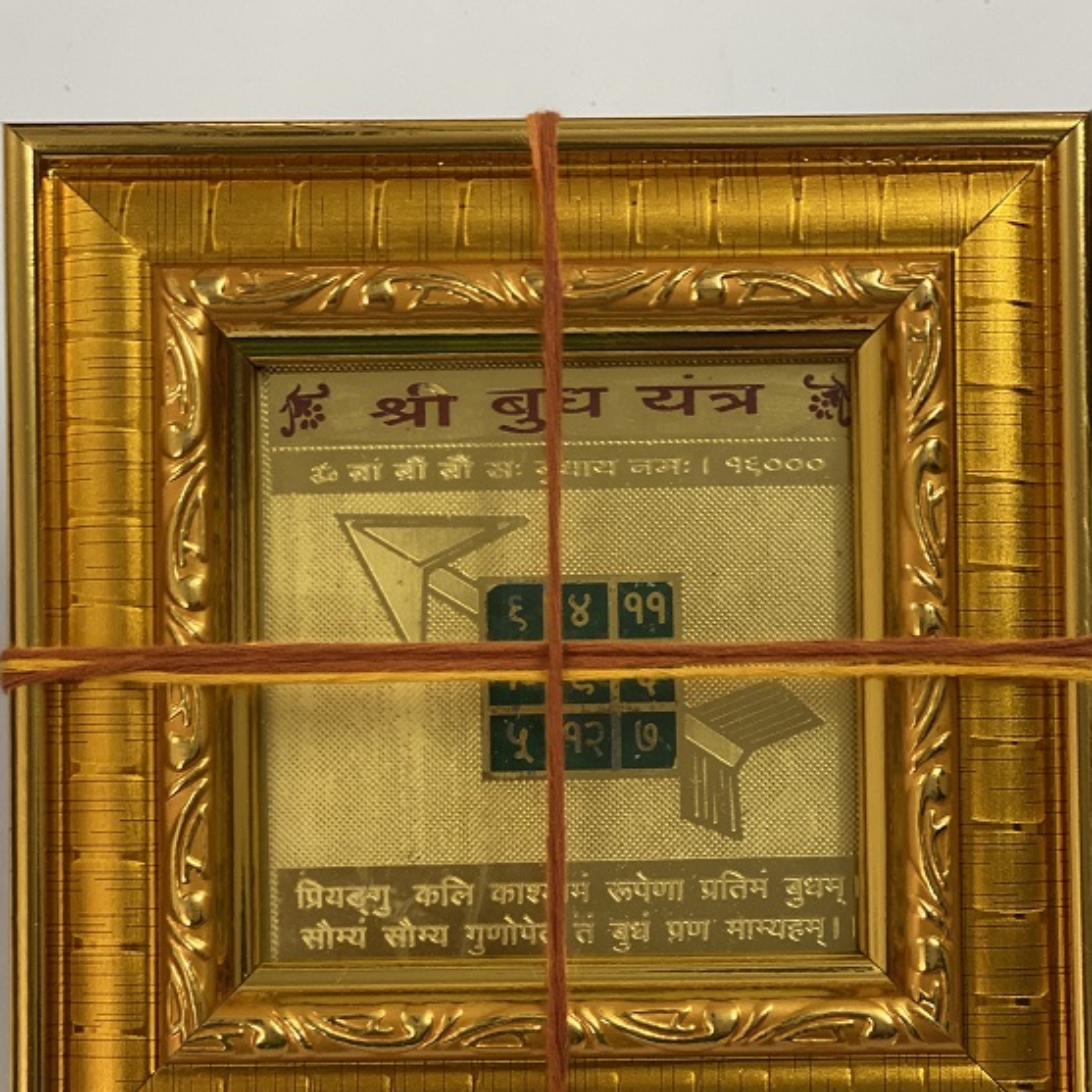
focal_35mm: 66
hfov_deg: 26.1
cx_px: 535
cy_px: 718
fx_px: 2356
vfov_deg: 26.0
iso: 125
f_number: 2
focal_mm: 6
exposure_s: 1/33
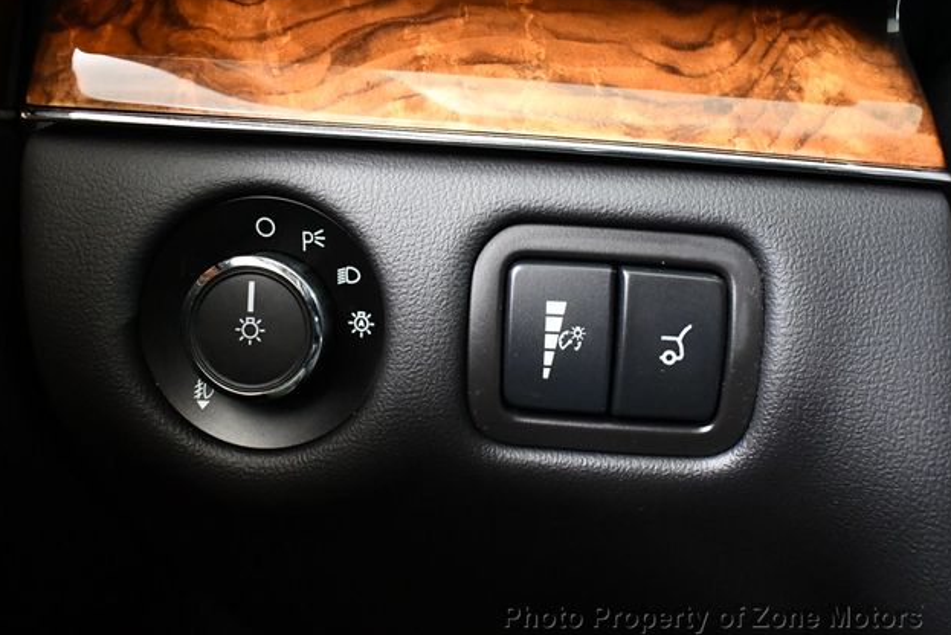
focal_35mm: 37
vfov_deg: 36.0
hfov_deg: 51.9
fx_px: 978
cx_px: 484
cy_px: 319
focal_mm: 18
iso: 5600
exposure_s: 1/60
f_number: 3.5
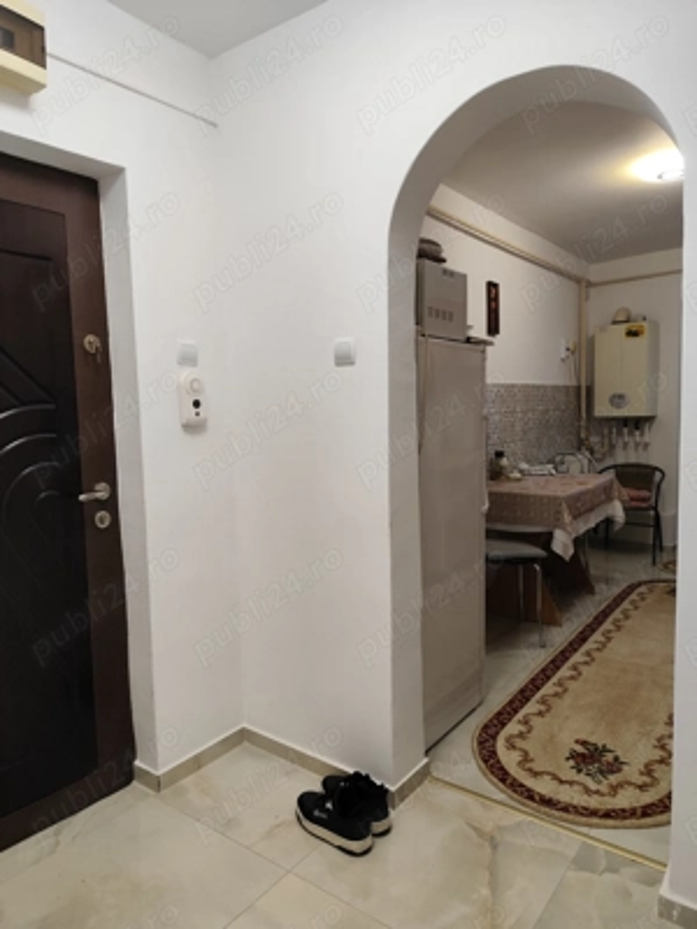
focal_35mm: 23
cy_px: 464
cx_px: 348
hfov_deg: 58.9
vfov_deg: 73.9
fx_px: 617
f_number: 1.65
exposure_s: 1/100
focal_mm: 6.19
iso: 200
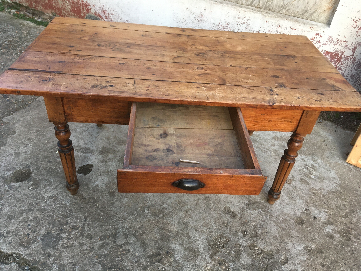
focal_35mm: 29
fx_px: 302
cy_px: 136
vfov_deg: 48.2
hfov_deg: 61.7
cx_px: 180
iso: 125
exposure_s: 1/33
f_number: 2.2
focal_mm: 4.15
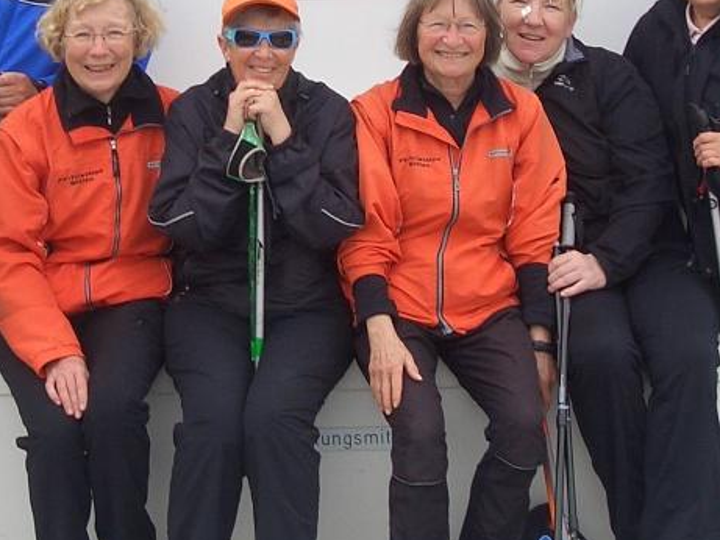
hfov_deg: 24.4
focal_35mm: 80
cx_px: 322
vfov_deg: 18.3
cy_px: 137
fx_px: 1664
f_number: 4
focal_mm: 4.8
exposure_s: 1/200
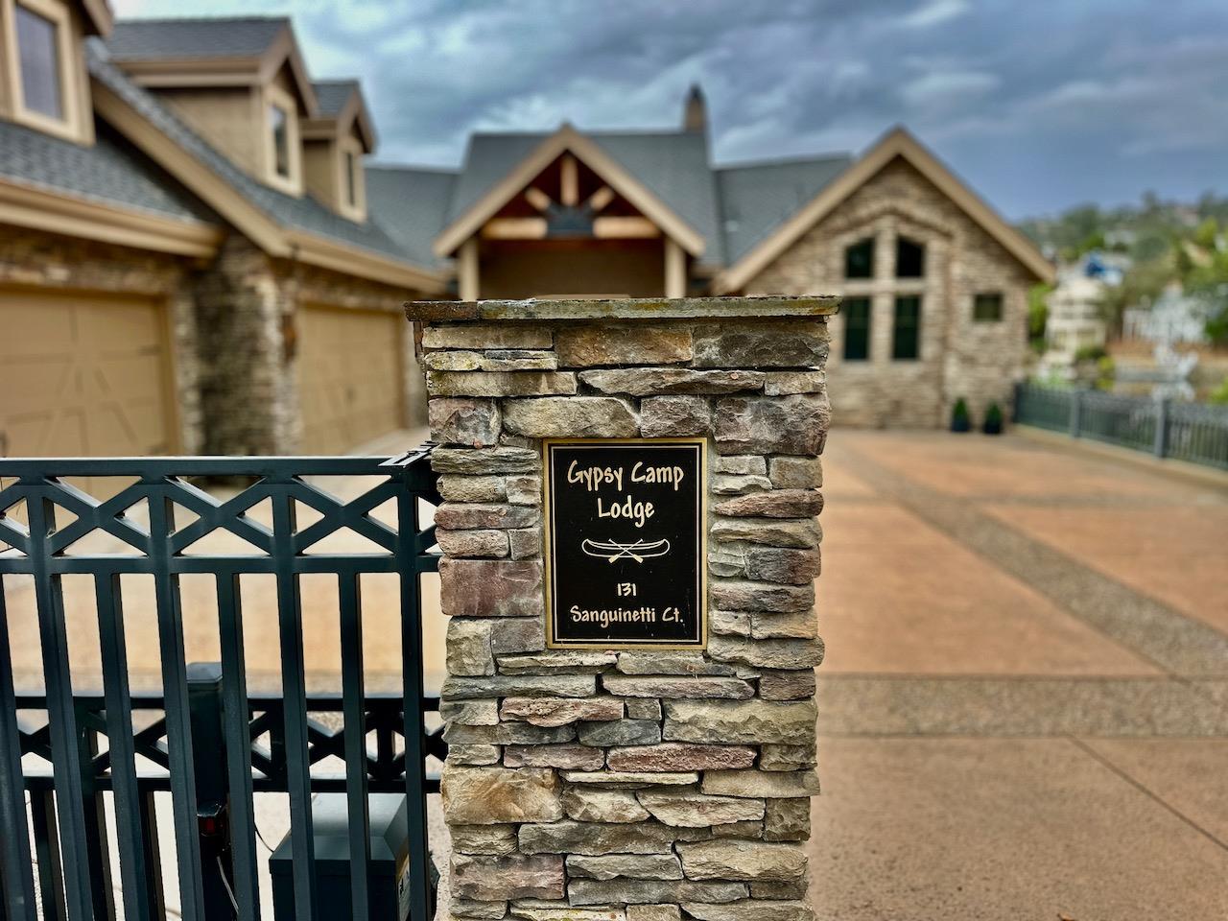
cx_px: 614
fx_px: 851
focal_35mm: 24
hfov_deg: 71.6
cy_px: 460
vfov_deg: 56.8
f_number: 1.78
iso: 80
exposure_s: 1/1072
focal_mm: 6.86
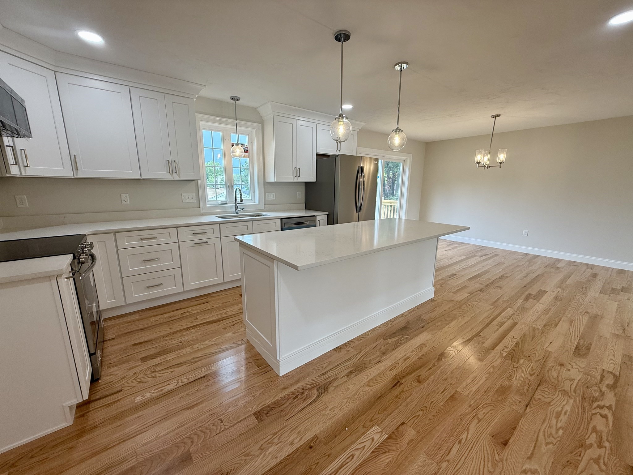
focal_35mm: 14
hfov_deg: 102.1
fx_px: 256
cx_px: 316
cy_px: 238
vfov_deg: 85.7
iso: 80
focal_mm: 2.22
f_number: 2.2
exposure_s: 1/120
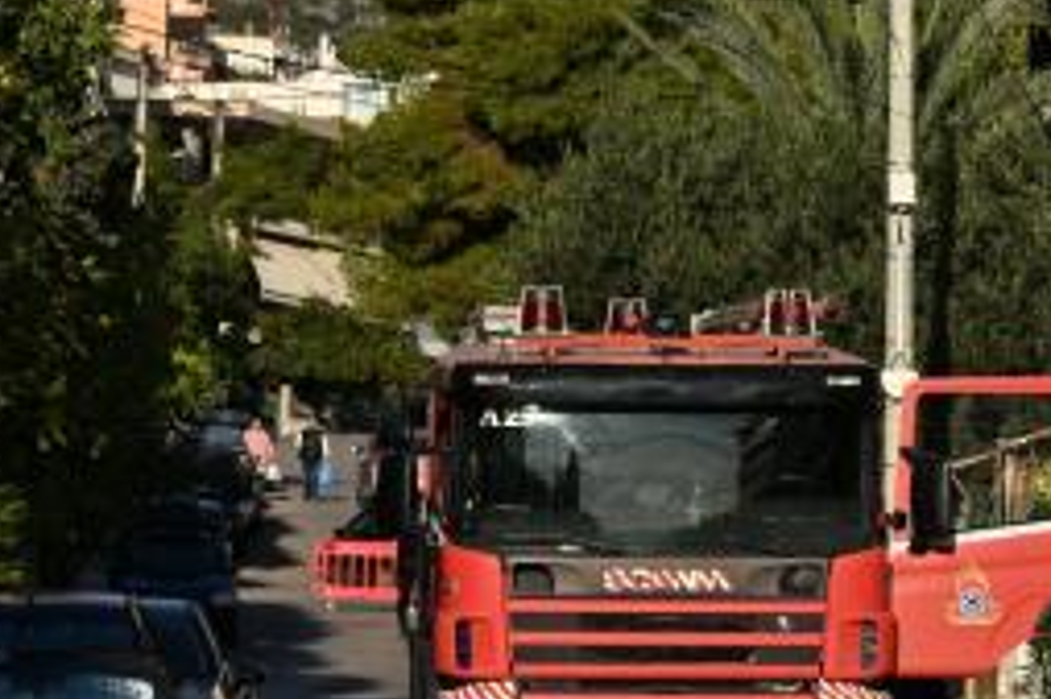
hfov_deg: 6.6
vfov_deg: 4.4
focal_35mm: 312
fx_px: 9102
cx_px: 1134
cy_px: 430
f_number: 7.1
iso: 140
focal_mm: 120
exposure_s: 1/800
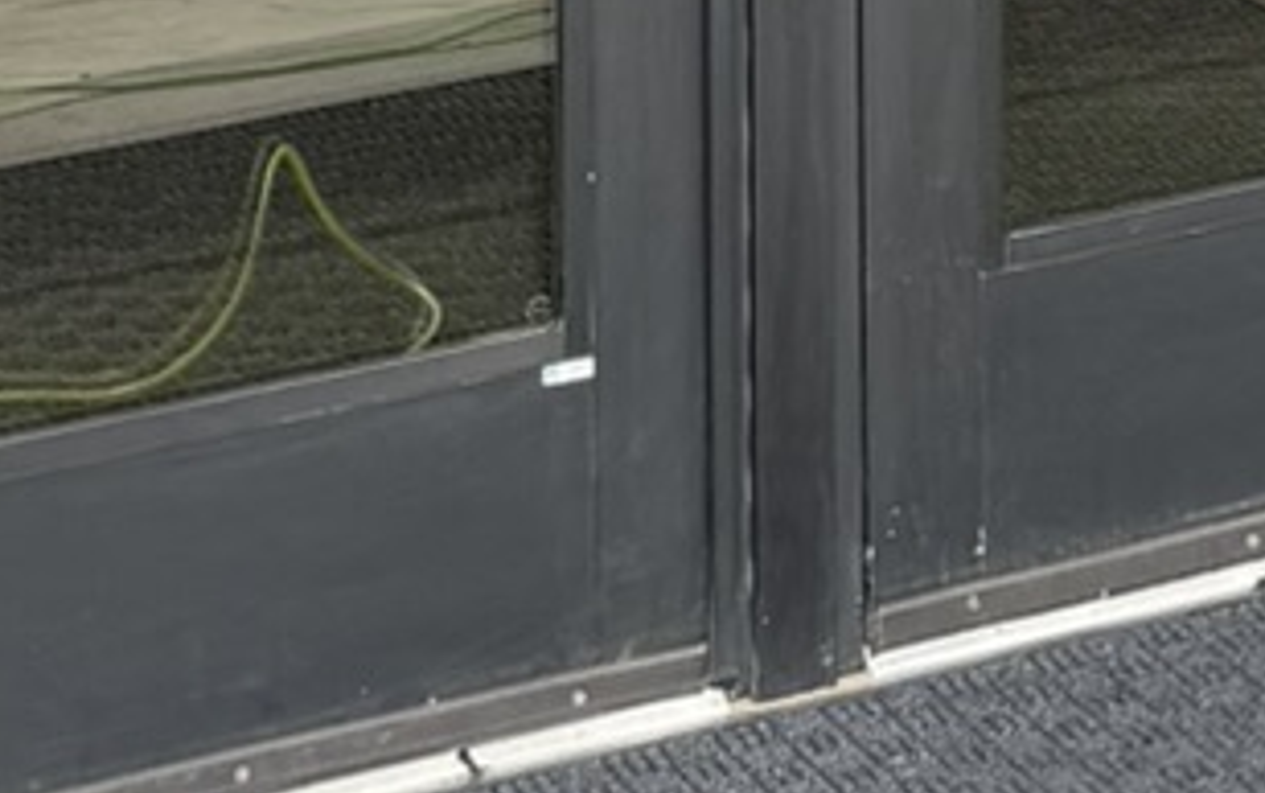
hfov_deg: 11.8
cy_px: -2490
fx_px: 5831
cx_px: 1963
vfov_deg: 6.3
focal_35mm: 169
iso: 80
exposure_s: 1/1250
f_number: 1.78
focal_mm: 6.76
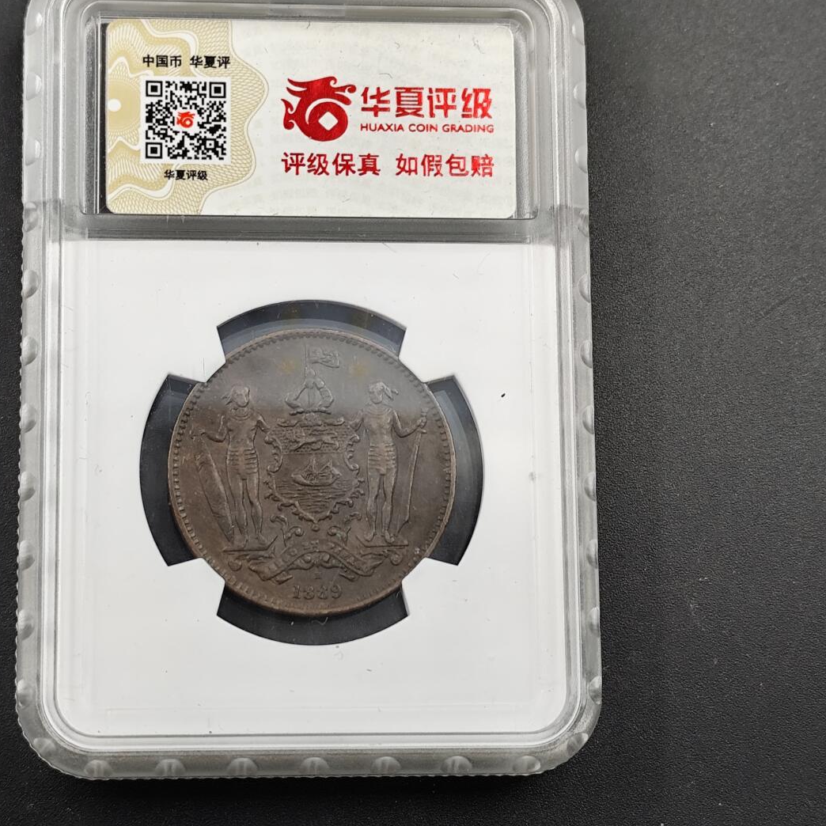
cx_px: 367
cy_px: 412
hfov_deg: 20.9
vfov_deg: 20.9
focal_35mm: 83
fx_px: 2241
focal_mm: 6.14
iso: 80
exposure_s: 1/100
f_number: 1.65
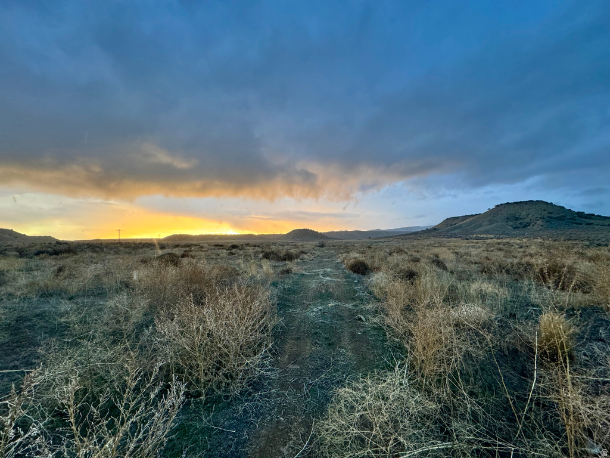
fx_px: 247
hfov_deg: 102.1
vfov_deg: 85.7
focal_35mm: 14
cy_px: 229
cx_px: 305
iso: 200
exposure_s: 1/99
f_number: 2.2
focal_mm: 2.22
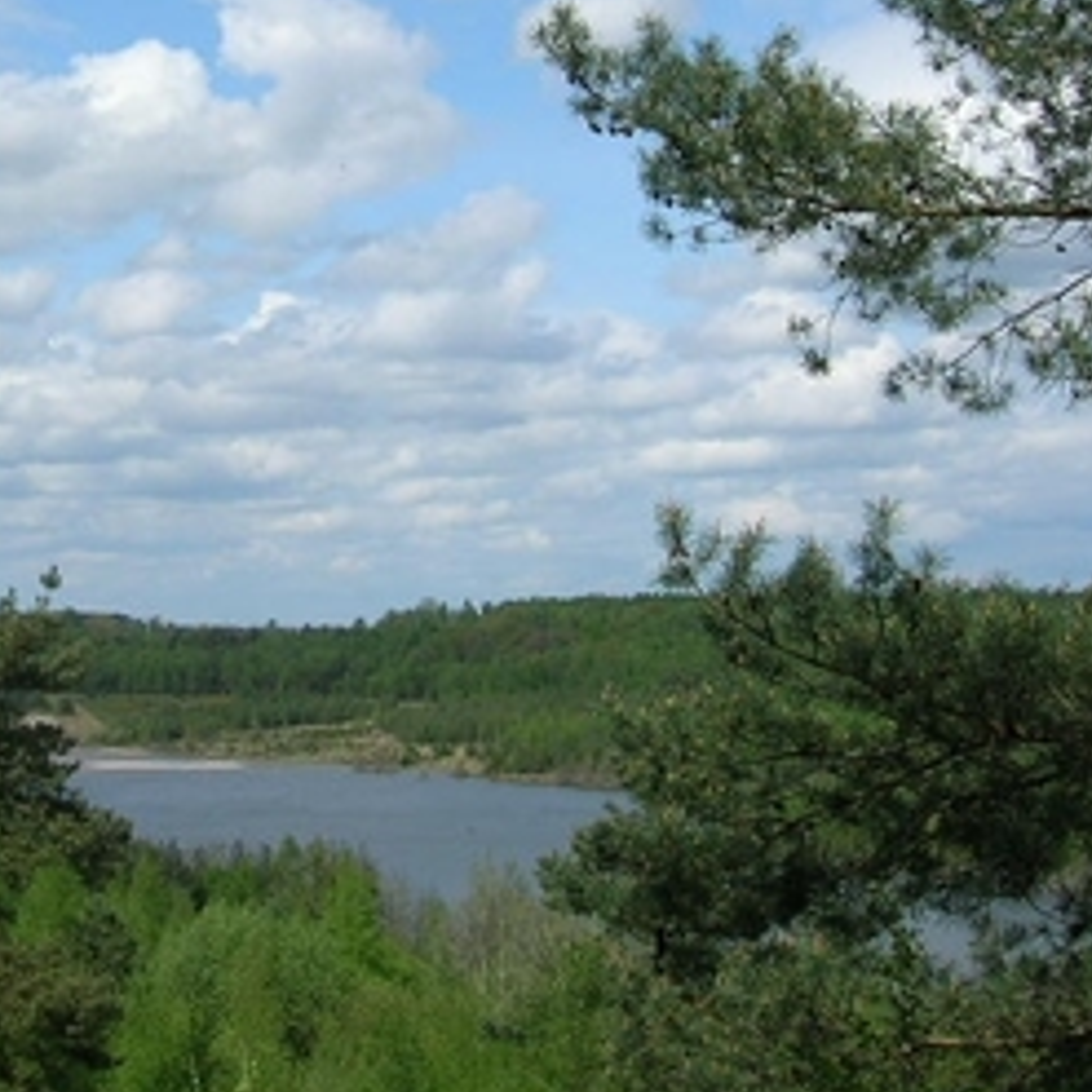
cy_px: 203
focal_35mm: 73
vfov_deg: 23.3
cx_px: 332
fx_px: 2605
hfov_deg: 23.5
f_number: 4.9
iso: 50
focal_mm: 5.7
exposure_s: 1/506
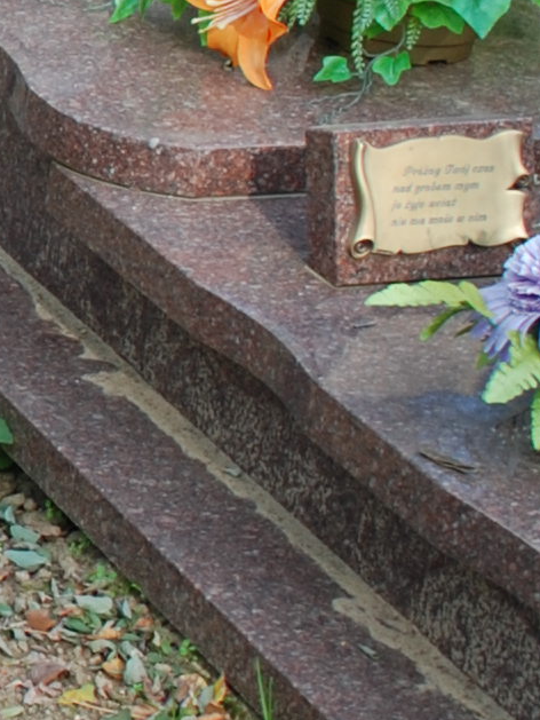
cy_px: -29
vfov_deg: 12.2
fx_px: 3327
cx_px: -908
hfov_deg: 8.3
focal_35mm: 160
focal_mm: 18
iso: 110
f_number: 5.6
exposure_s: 1/125
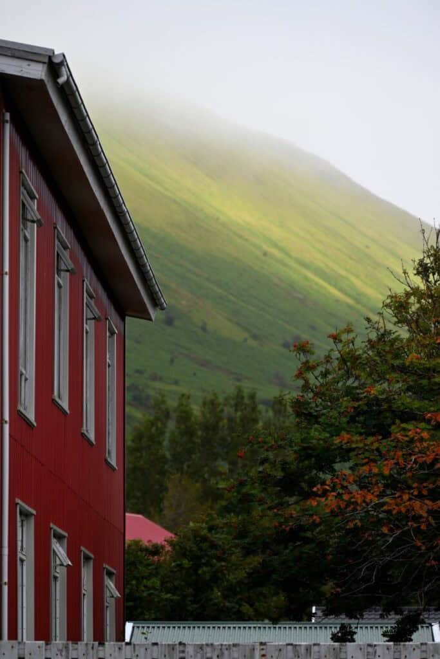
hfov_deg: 6.9
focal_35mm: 200
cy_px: 330
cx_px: 220
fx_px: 3665
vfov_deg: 10.3
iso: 220
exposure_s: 1/500
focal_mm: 200
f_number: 6.3
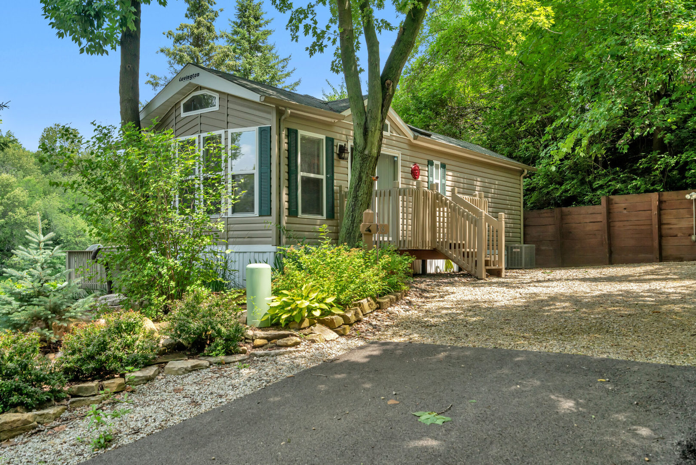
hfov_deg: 54.4
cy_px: 232
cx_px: 348
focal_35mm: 35
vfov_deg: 37.9
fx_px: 677
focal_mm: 35
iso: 500
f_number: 9
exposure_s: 1/500
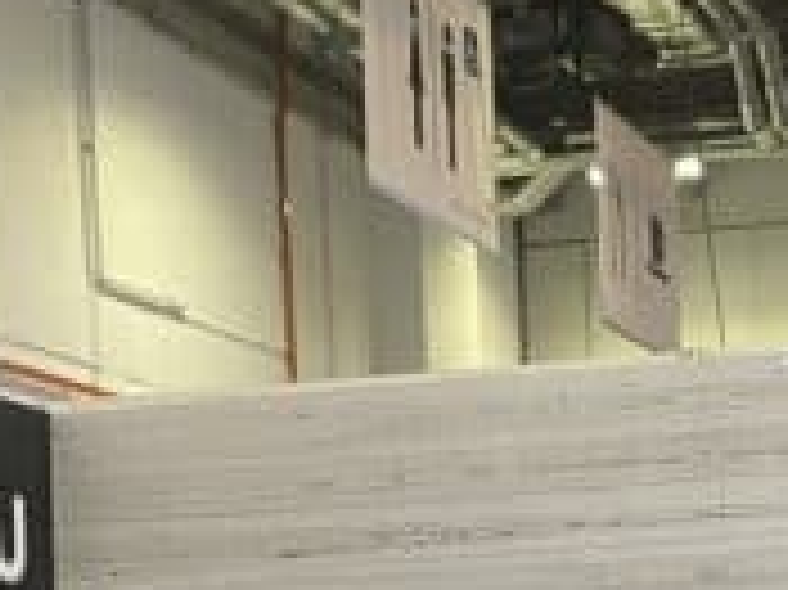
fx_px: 2707
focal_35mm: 119
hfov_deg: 16.4
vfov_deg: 11.2
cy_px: 1189
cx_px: 621
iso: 100
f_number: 1.8
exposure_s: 1/50
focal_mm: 4.25
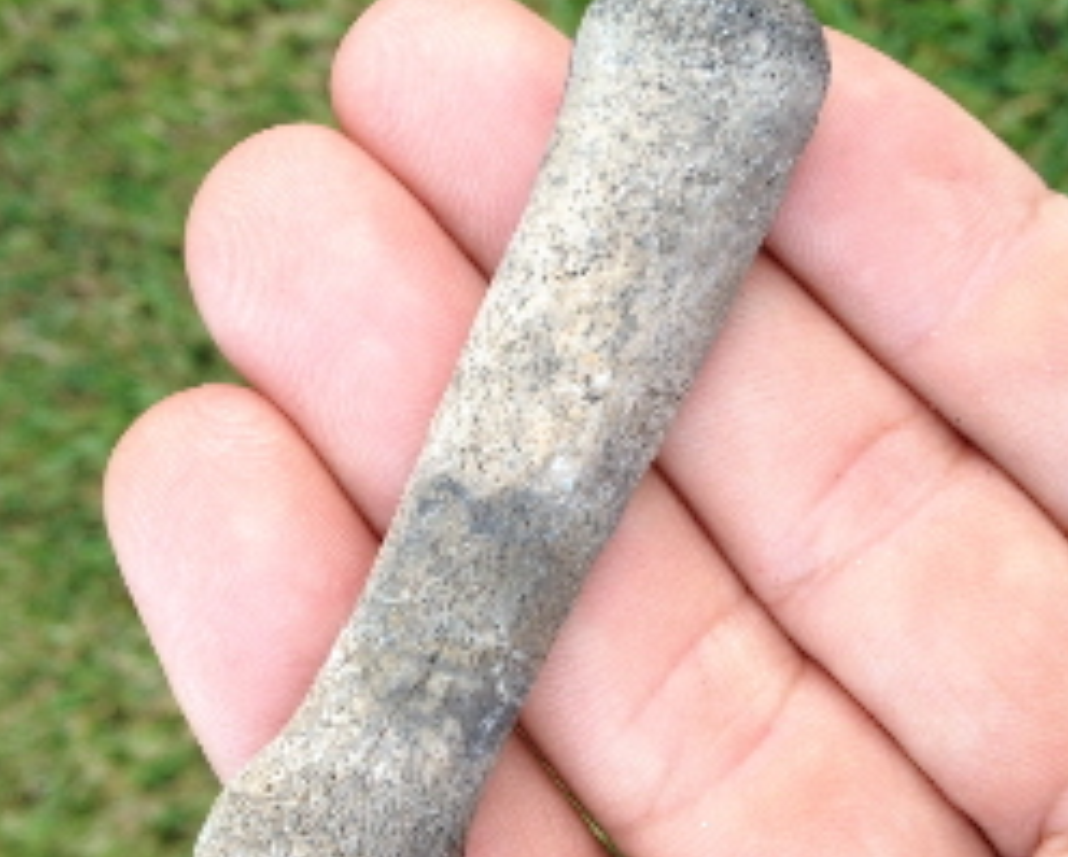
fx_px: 1741
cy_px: 474
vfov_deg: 27.6
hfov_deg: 34.1
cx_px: 530
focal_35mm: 55
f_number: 2.4
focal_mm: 4.28
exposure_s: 1/30
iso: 50
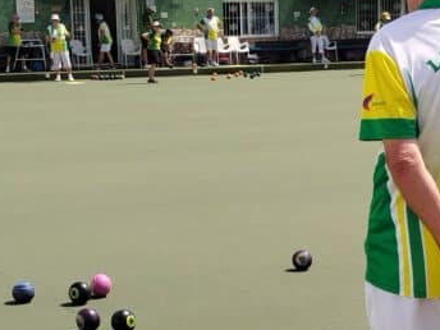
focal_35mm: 97
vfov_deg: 15.2
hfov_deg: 20.2
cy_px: 220
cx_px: 285
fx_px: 1233
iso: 50
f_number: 1.7
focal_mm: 5.31
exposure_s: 1/917
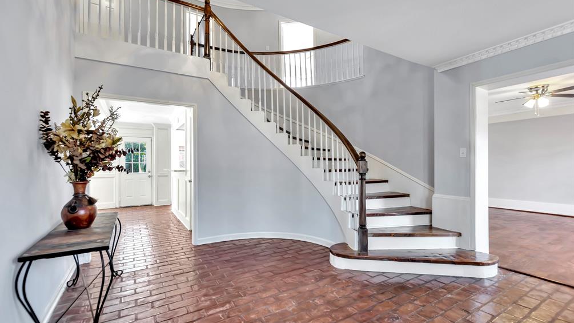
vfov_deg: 67.1
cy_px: 162
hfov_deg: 99.4
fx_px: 243
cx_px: 283
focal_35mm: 16
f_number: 5.6
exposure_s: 1/5
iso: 100
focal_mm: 10
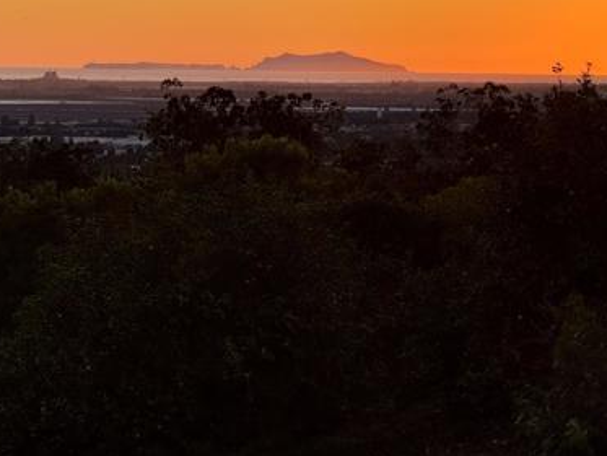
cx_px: 262
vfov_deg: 7.2
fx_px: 3613
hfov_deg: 9.6
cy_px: 72
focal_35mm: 206
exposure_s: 1/511
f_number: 2.8
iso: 50
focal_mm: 15.66
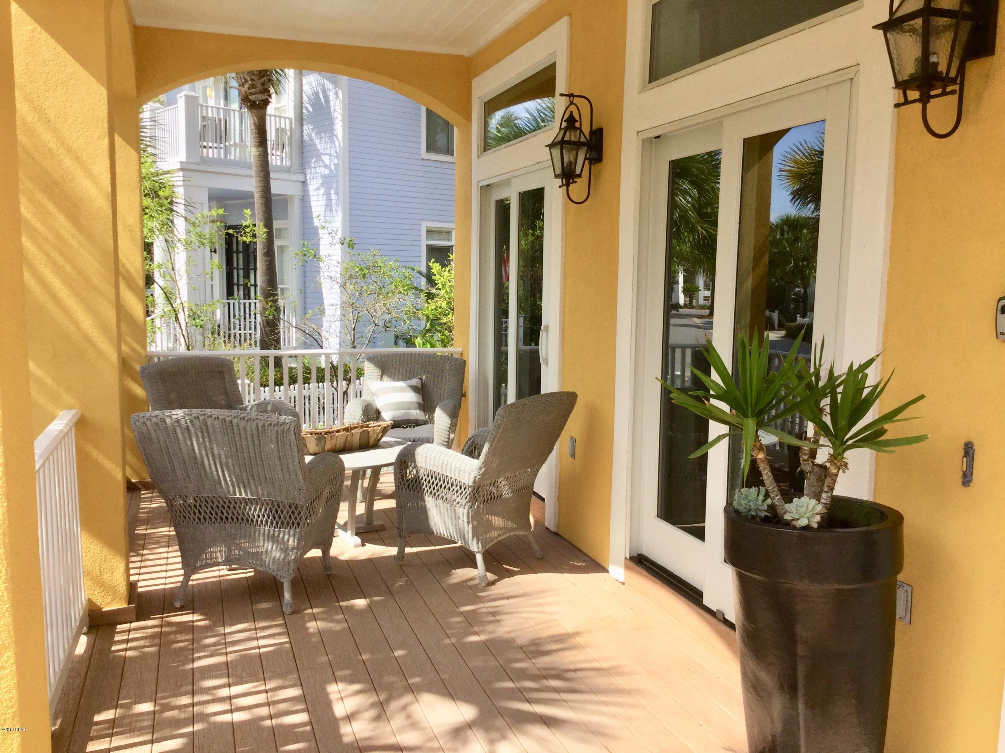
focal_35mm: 31
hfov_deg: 58.4
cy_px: 376
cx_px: 502
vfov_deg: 45.4
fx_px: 900
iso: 25
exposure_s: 1/926
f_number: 2.4
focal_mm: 3.3
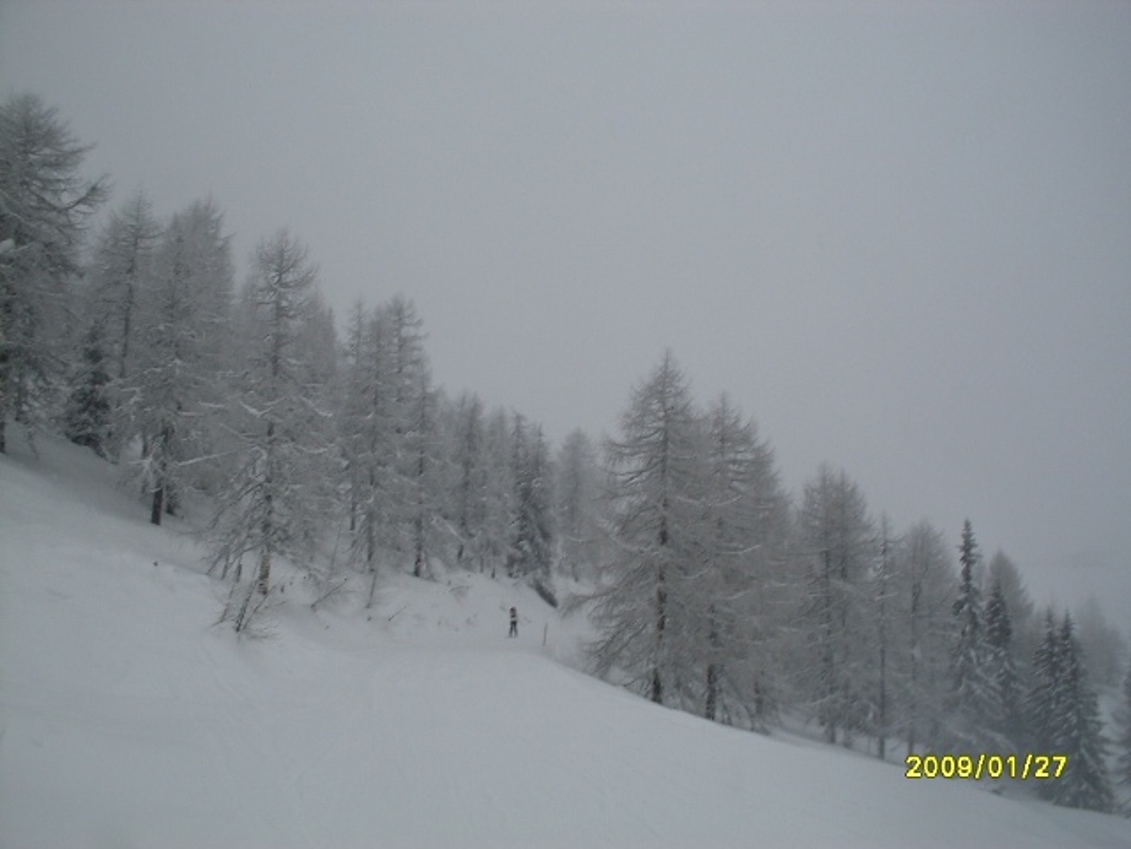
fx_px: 1242
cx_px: 566
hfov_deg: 49.0
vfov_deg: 37.7
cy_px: 424
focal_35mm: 38
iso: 80
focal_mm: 6.3
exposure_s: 1/180
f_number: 8.4
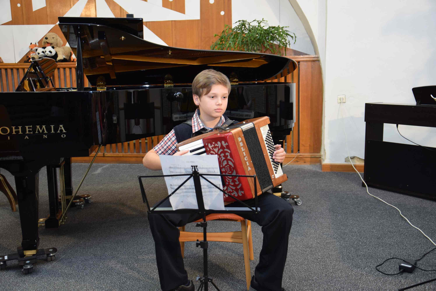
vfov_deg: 31.9
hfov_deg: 46.4
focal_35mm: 42
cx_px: 218
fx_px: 509
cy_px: 146
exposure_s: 1/20
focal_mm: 28
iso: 400
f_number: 4
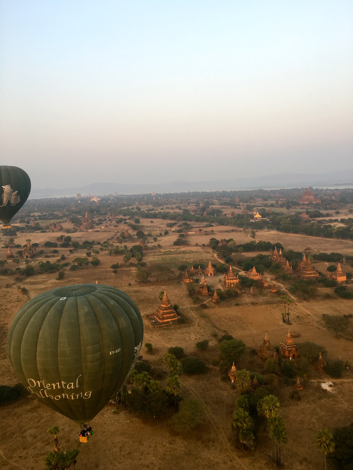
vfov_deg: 61.7
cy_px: 235
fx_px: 394
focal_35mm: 29
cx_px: 176
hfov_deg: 48.2
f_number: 2.2
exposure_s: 1/131
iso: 25
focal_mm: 4.15
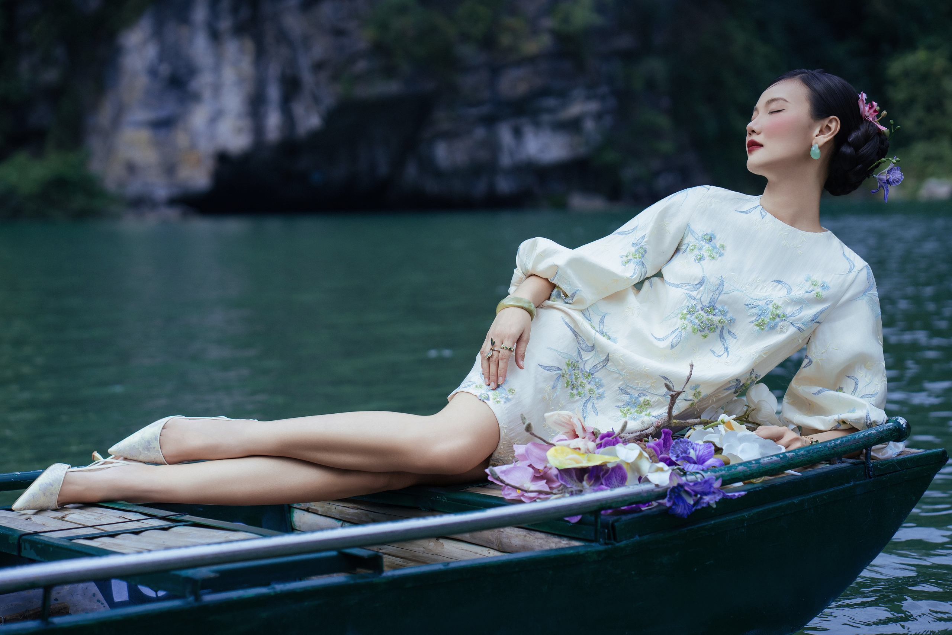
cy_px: 318
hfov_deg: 23.9
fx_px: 2248
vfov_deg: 16.1
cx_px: 476
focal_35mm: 85
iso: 320
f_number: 3.2
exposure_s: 1/4000
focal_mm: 85
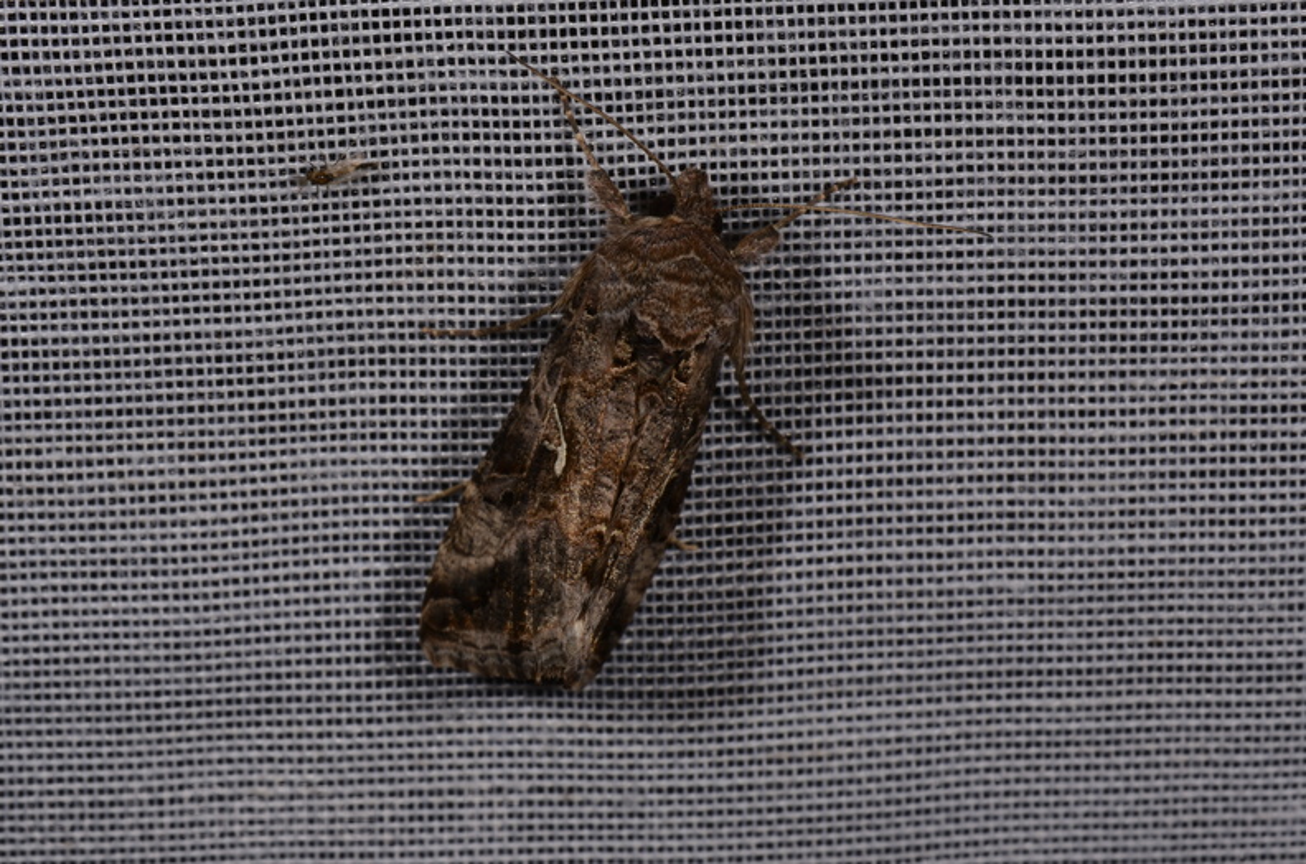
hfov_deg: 16.1
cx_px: 653
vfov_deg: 10.7
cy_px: 432
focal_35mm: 128
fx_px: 4614
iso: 100
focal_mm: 85
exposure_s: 1/60
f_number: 32
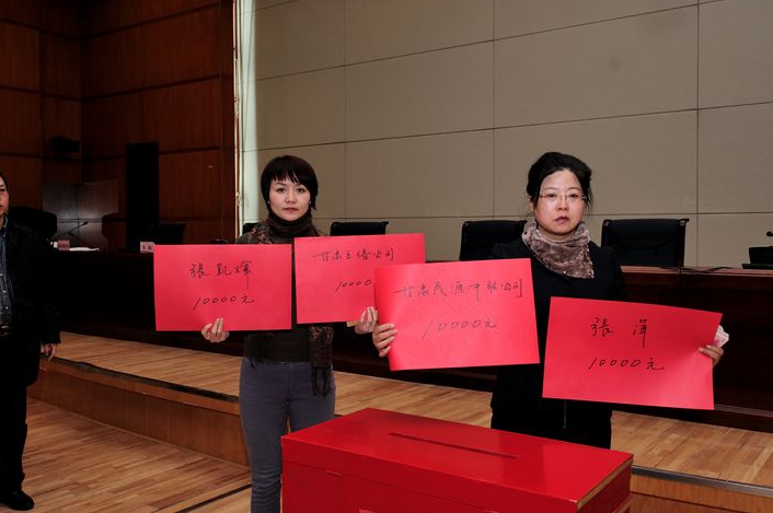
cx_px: 379
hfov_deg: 55.8
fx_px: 729
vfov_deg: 38.7
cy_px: 229
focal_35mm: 34
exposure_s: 1/125
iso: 400
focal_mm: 30
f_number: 4
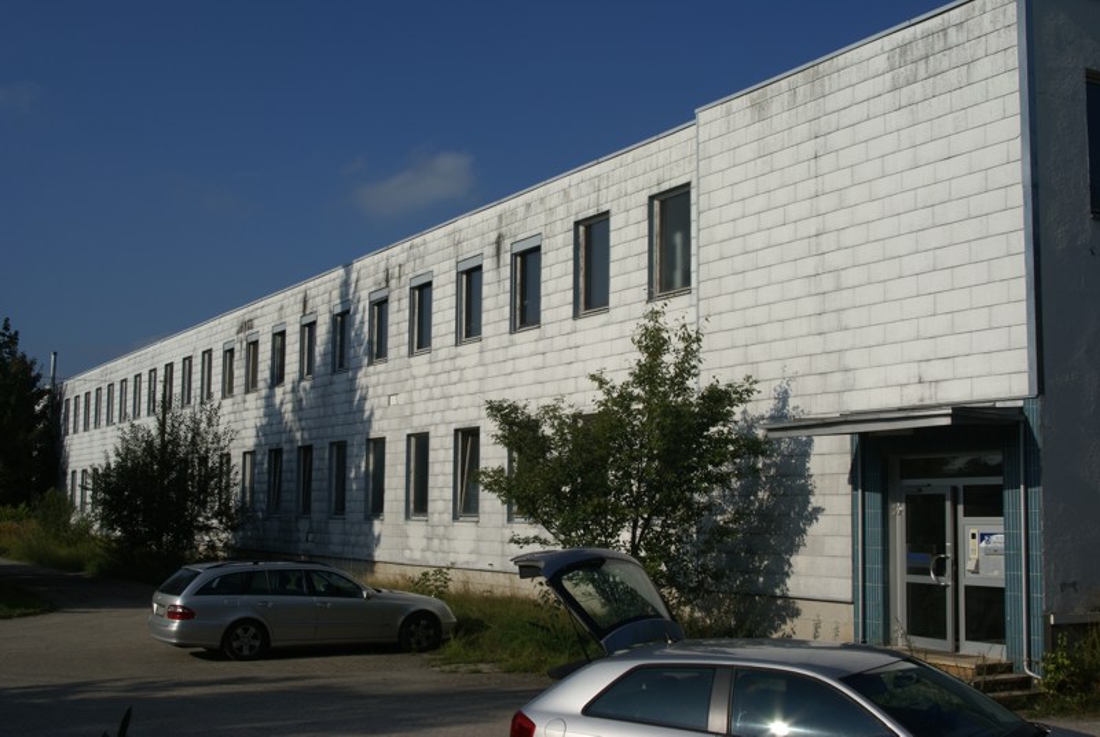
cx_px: 550
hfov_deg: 46.3
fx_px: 1285
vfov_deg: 32.0
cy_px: 368
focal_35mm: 42
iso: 100
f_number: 11
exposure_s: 1/250
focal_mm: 28
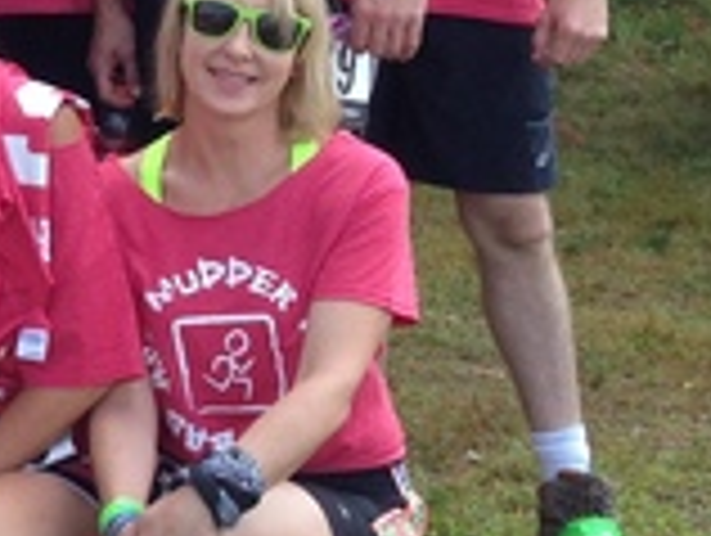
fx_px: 3086
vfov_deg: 9.8
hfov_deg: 12.0
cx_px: -603
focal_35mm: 150
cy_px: -9
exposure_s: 1/261
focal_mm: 4.12
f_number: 2.4
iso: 50
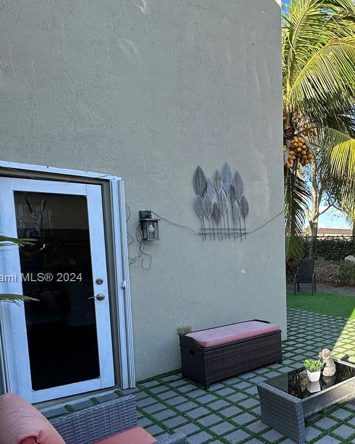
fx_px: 355
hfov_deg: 45.8
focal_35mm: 27
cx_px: 346
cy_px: 278
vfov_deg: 63.1
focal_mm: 2.22
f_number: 2.2
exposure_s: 1/572
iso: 40
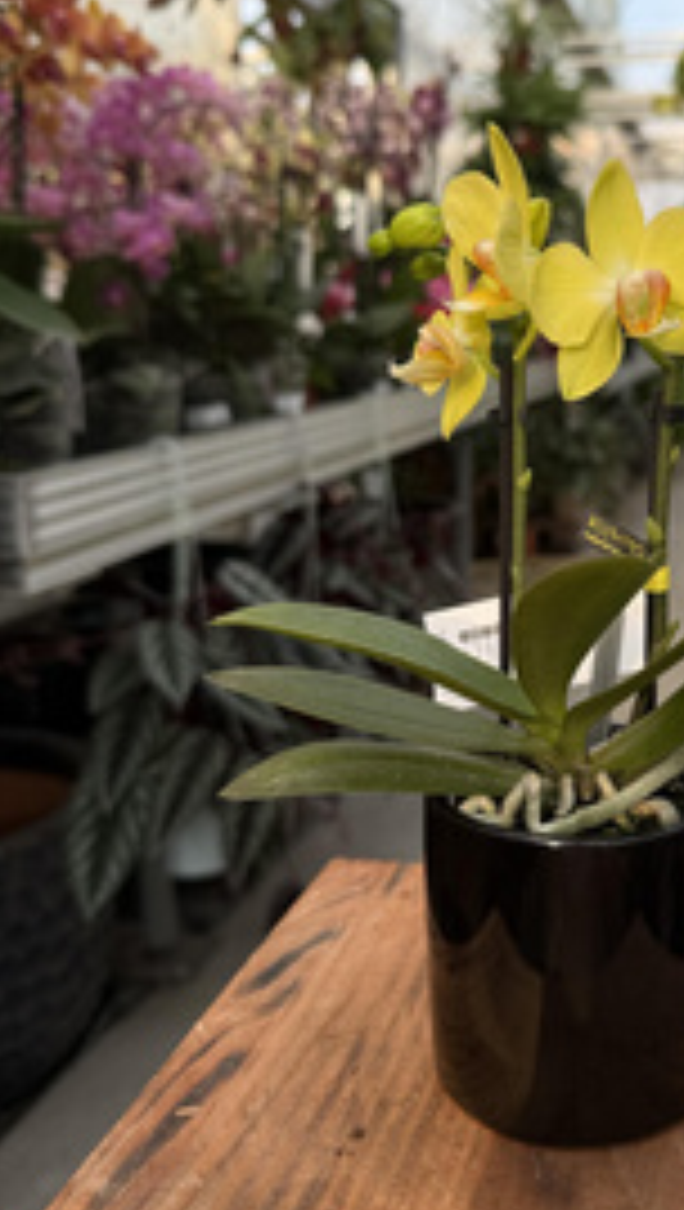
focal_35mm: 34
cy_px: 481
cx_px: 587
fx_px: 1093
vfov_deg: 57.5
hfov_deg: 33.3
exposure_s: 1/1122
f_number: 1.78
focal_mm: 6.76
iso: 80
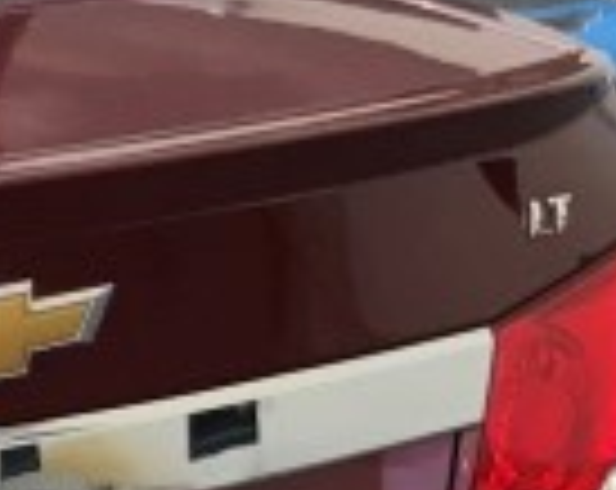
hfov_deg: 8.0
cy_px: 432
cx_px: -1286
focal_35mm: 205
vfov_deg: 7.5
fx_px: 3729
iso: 20
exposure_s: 1/351
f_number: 1.8
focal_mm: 3.99
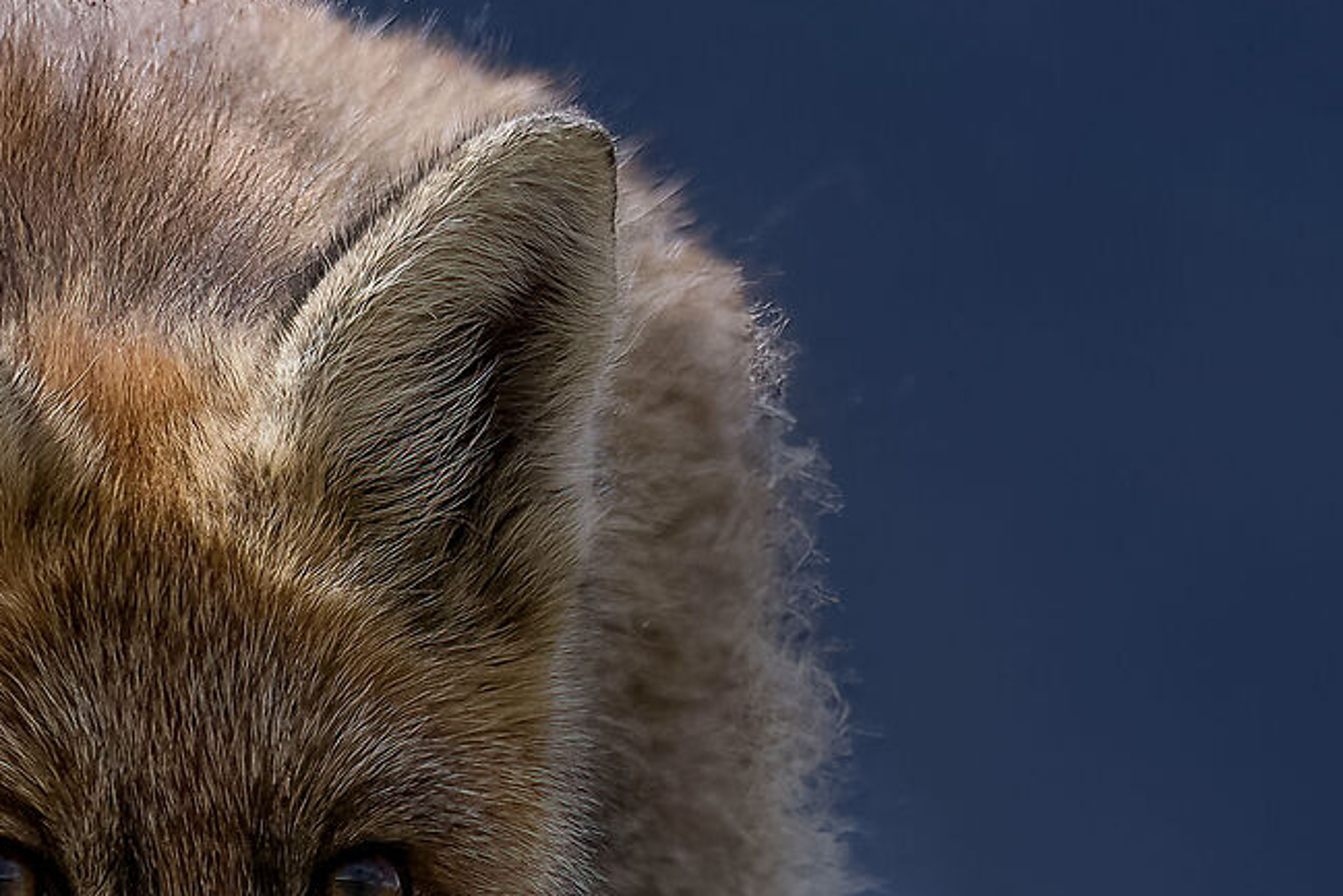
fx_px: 62049
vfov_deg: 0.8
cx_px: 948
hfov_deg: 1.2
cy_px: 1066
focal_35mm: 1663
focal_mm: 300
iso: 220
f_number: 5.6
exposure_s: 1/1600
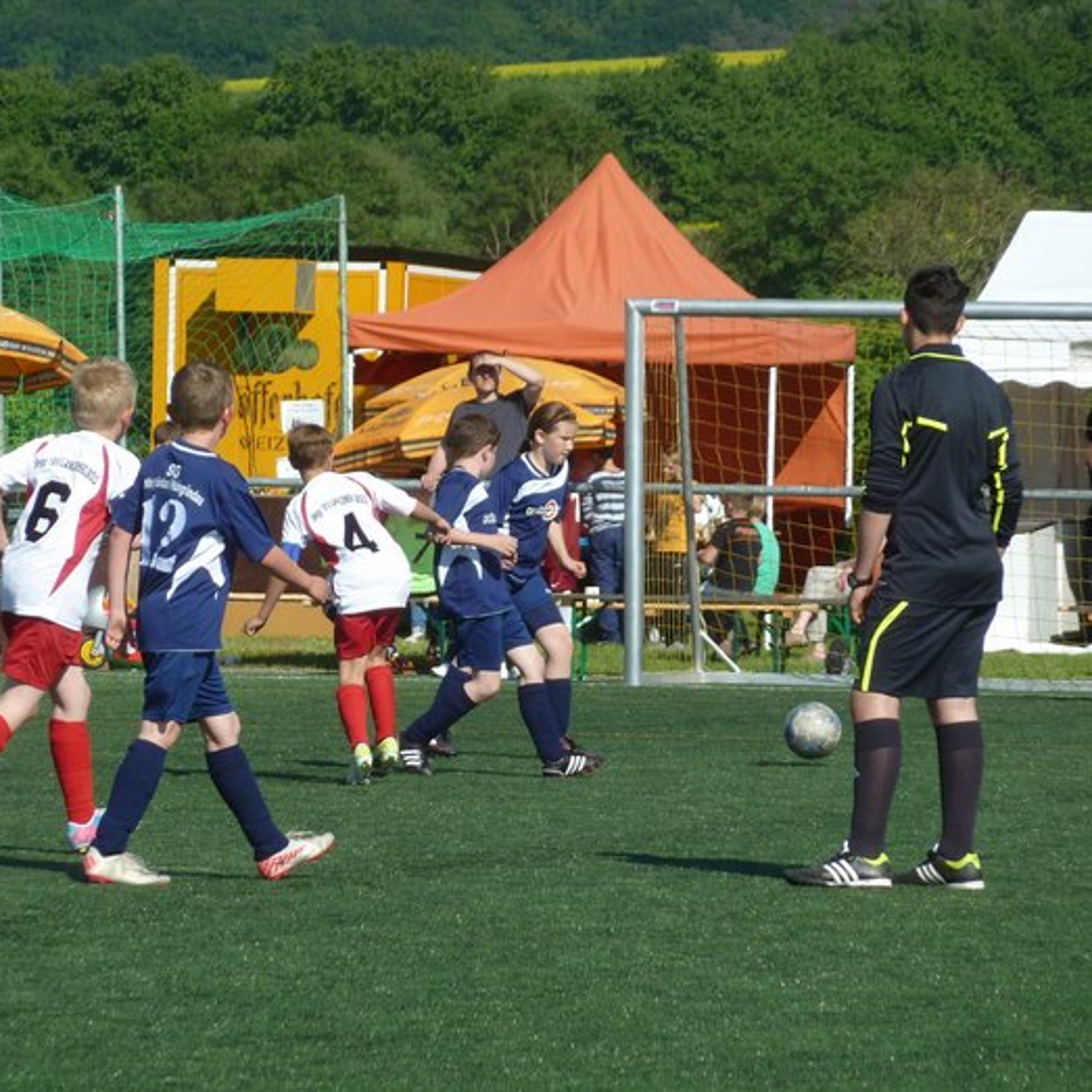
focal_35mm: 355
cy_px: 546
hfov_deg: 4.9
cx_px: 489
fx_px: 12670
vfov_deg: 4.9
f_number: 4.9
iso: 160
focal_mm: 49.2
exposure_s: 1/800
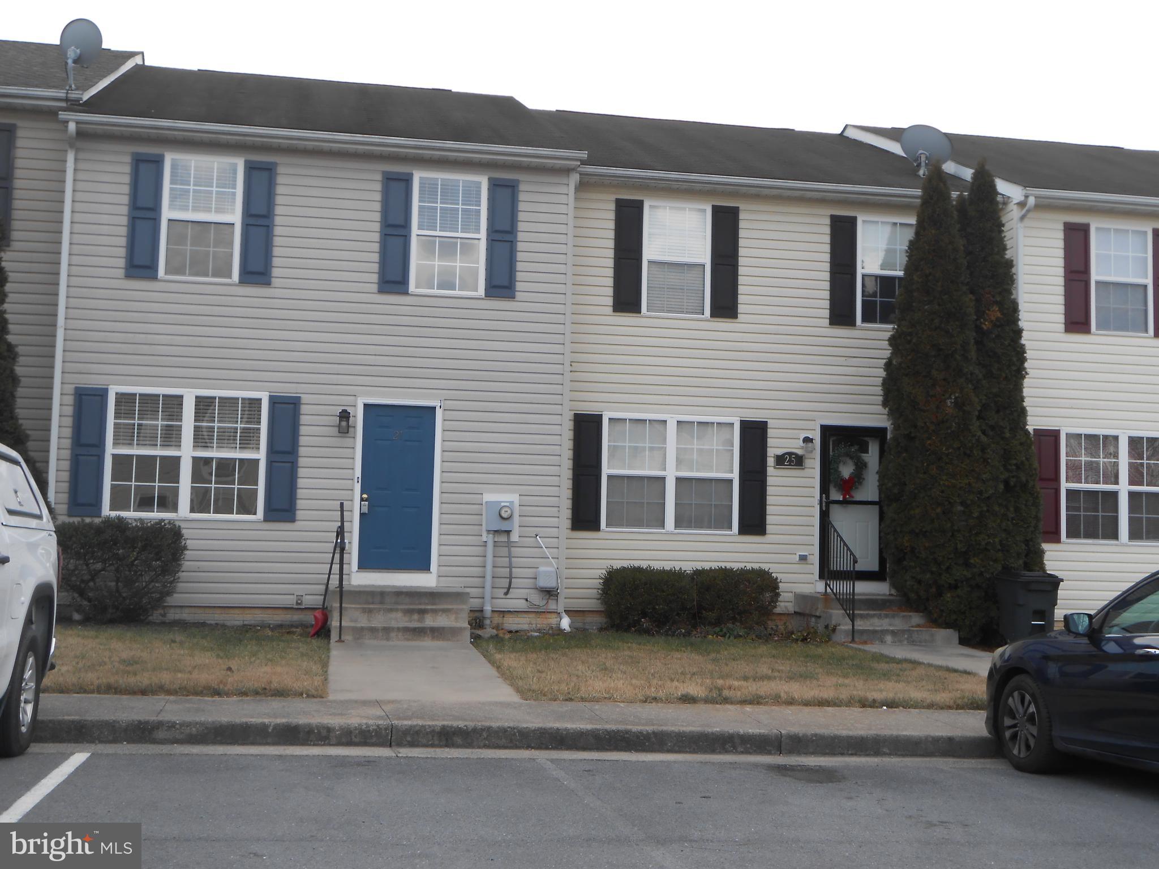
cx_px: 580
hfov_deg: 42.9
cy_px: 434
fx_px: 1473
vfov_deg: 32.9
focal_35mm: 44
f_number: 4.5
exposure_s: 1/30
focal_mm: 7.8
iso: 80
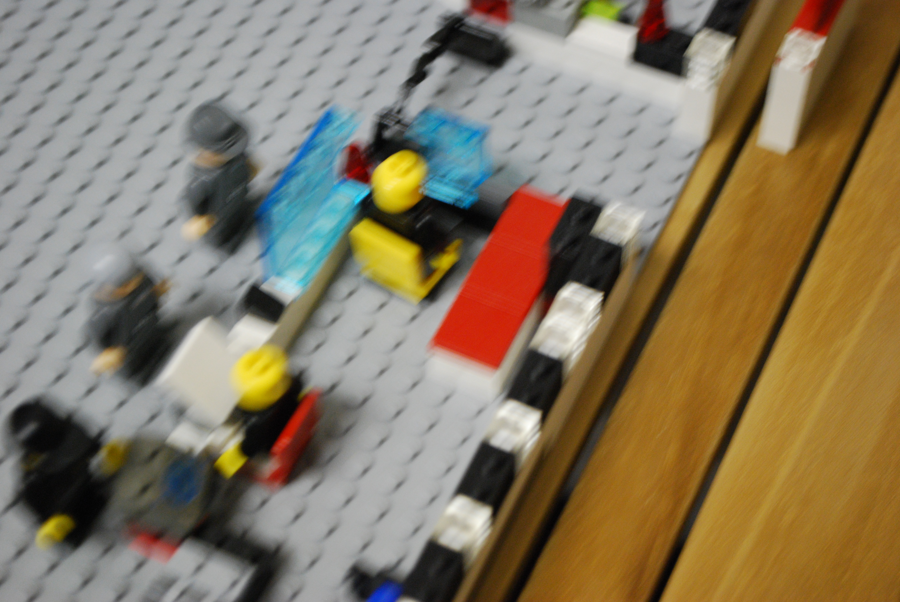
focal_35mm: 69
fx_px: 1727
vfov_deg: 19.8
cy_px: 301
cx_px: 450
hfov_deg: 29.2
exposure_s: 1/30
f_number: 5.3
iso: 800
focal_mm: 46
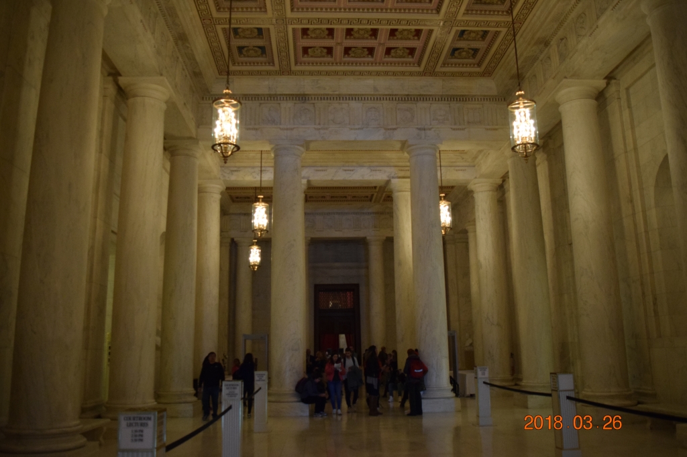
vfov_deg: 43.6
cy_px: 228
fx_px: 572
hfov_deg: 61.9
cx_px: 344
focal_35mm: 30
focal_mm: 20
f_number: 3.8
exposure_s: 1/60
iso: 2200
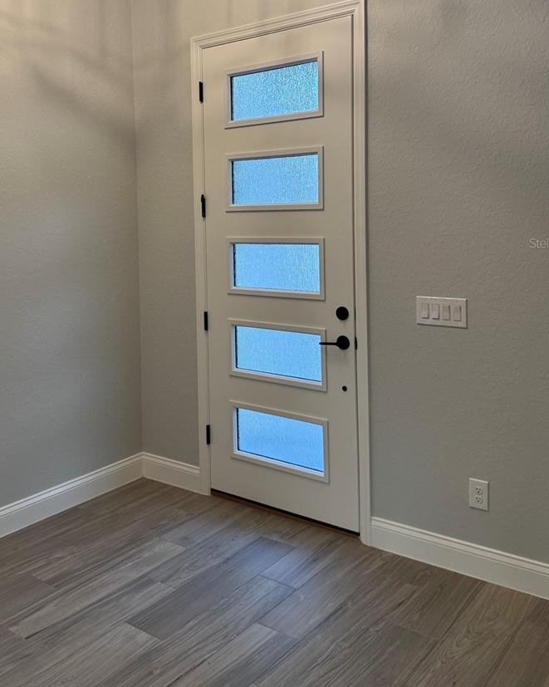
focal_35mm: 34
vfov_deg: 52.1
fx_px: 691
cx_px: 214
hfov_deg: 43.1
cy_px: 243
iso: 125
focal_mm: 6.76
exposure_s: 1/120
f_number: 1.78
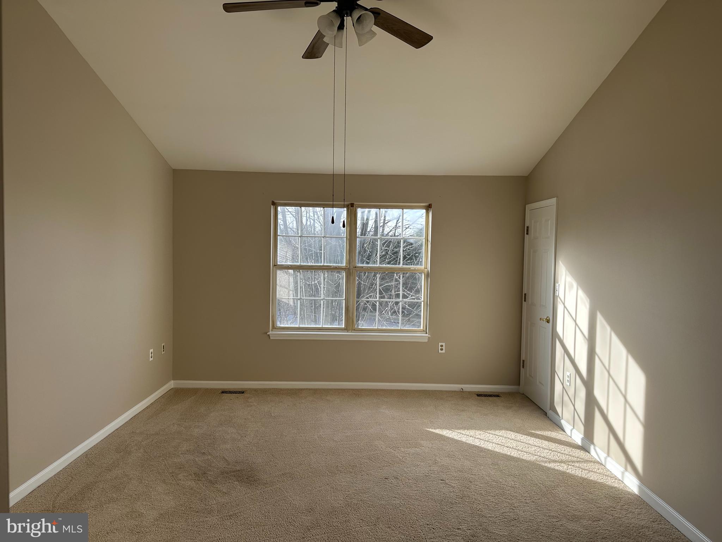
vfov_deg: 56.8
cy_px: 271
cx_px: 361
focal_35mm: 24
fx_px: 501
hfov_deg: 71.6
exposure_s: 1/516
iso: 80
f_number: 1.78
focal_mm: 6.86
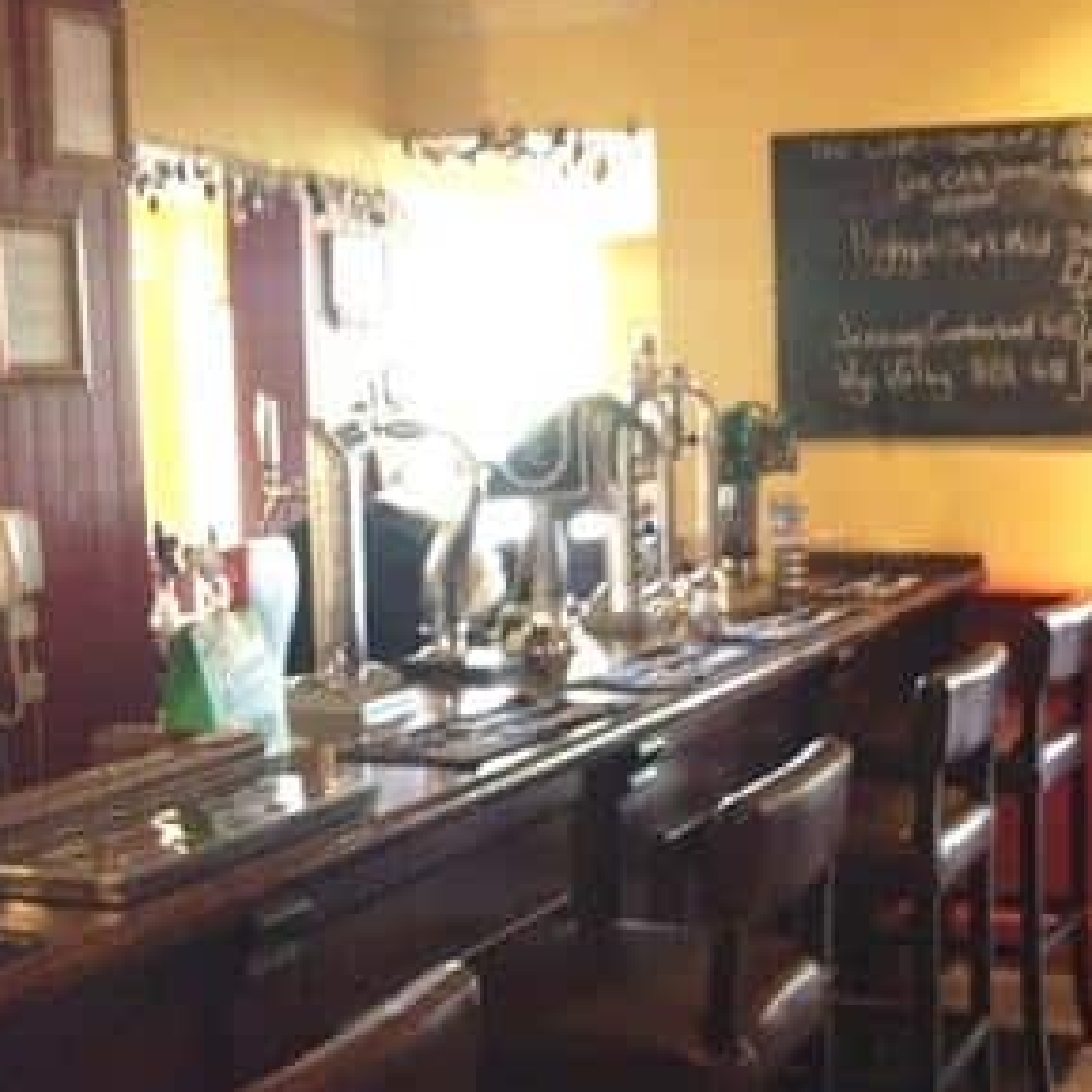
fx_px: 2034
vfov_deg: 30.0
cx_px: 909
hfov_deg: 29.2
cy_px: 552
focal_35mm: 57
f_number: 2.4
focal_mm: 4.28
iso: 500
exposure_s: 1/20
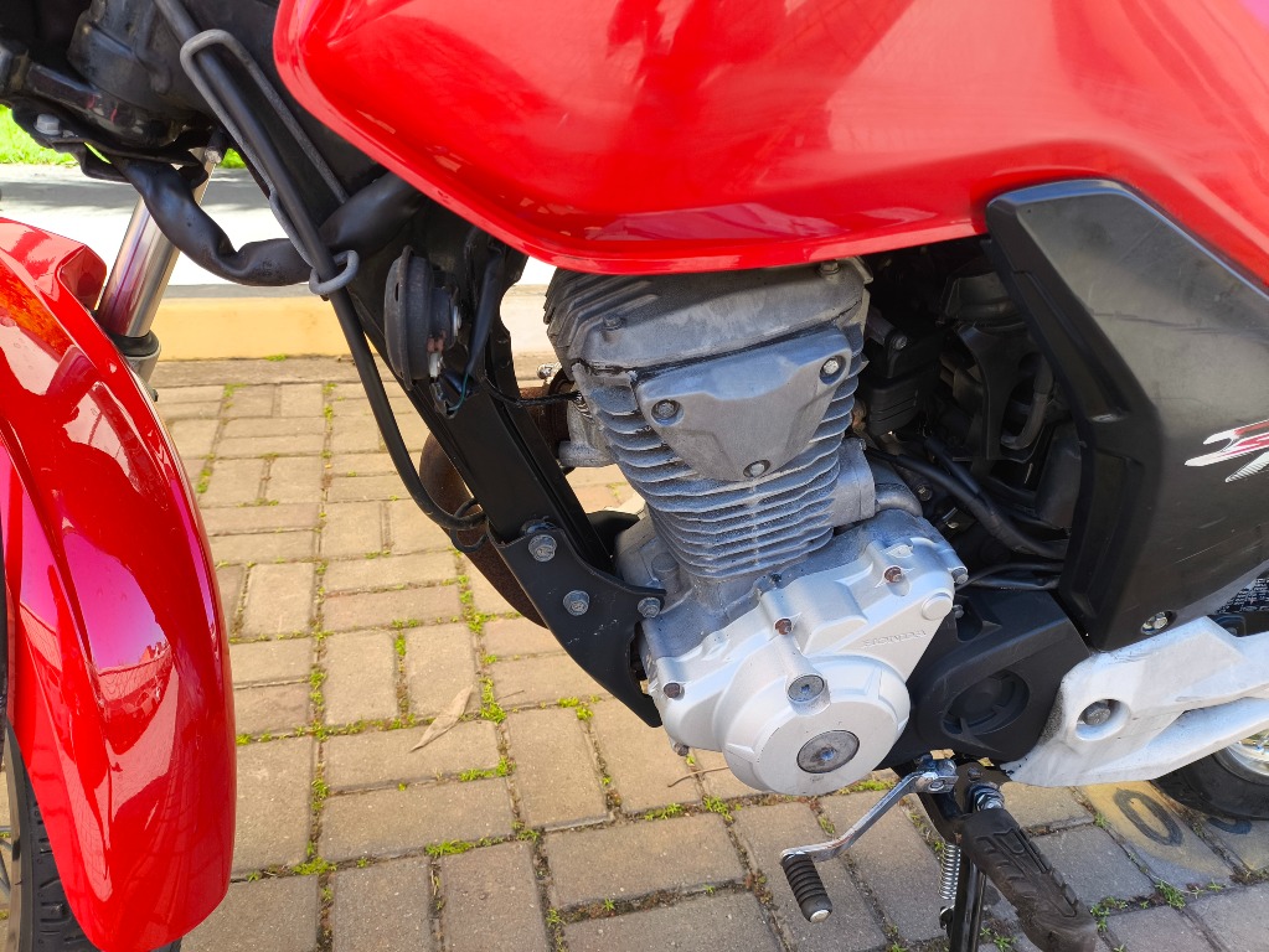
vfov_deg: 54.9
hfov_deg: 69.4
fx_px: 917
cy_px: 476
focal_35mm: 25
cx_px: 634
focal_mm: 4.71
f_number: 1.7
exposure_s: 1/160
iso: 50
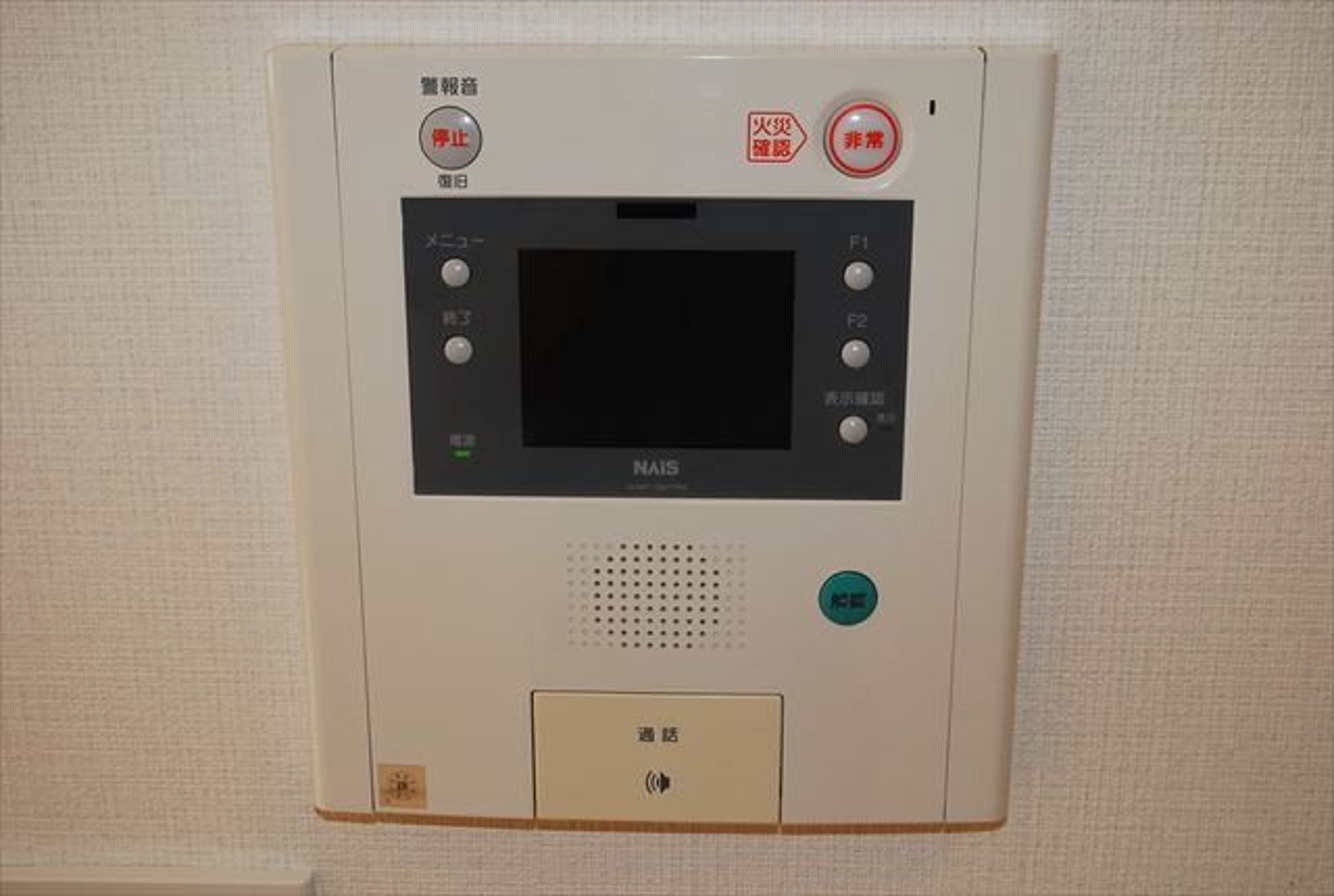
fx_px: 1783
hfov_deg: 41.0
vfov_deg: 28.2
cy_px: 448
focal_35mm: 48
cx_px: 667
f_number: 5
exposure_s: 1/100
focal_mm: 32
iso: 400
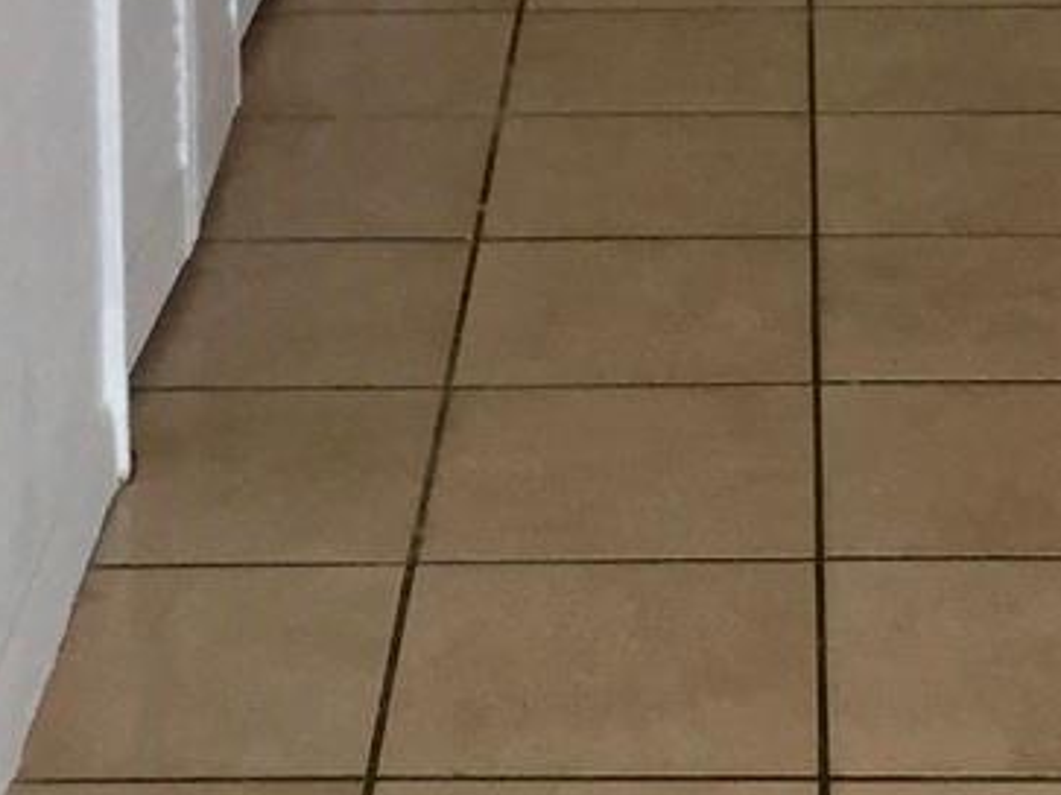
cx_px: 780
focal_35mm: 128
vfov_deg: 10.5
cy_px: -883
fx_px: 3922
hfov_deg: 15.3
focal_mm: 4.15
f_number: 2.2
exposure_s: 1/30
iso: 40
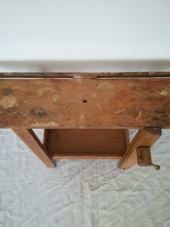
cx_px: 85
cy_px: 112
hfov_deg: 51.4
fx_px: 177
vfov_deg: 65.3
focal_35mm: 27
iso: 500
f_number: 2.2
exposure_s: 1/14.3
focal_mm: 3.83
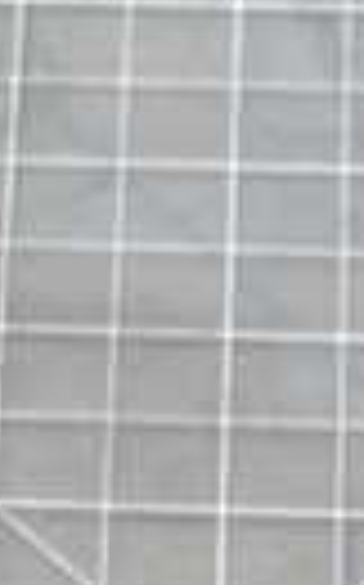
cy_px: 328
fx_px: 6379
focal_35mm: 401
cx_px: -431
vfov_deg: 5.2
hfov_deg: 3.2
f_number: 1.78
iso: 64
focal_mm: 6.76
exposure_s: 1/470
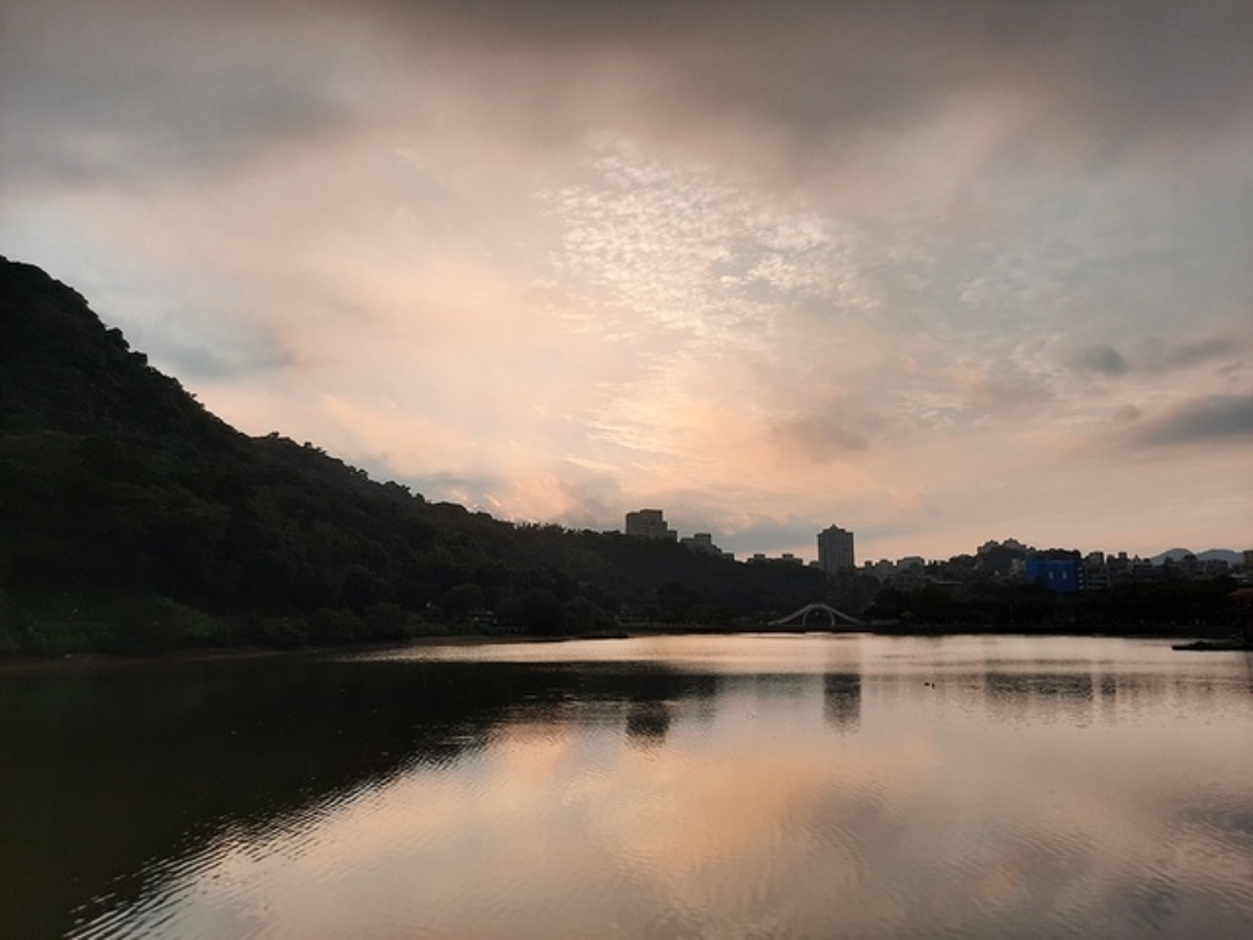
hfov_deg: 69.4
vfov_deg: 54.9
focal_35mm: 25
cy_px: 470
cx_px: 626
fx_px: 905
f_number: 2
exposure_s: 1/658
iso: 32
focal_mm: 4.6
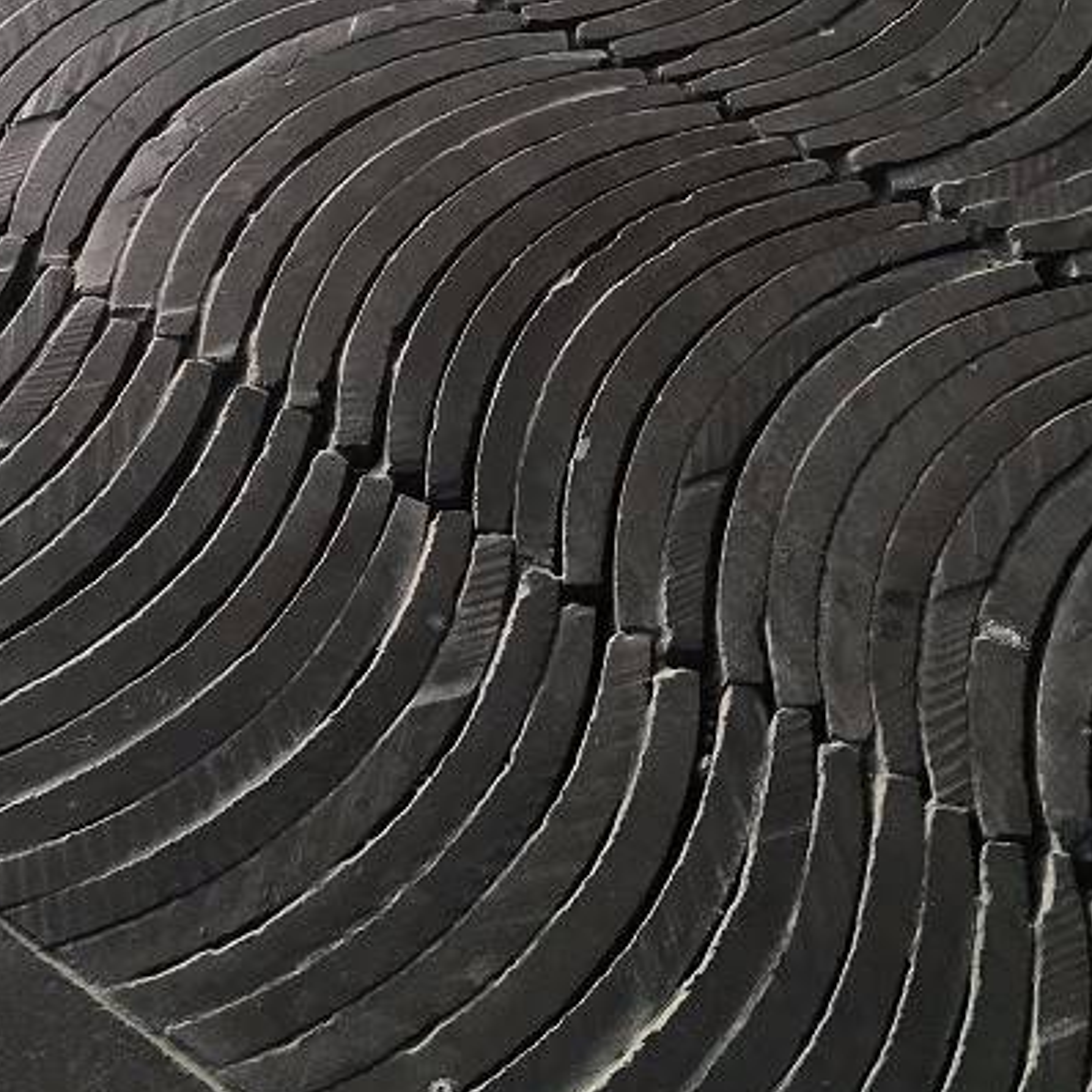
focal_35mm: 65
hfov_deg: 25.8
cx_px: 159
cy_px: 49
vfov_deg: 25.4
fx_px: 2320
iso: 25
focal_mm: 4.15
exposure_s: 1/206
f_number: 2.2
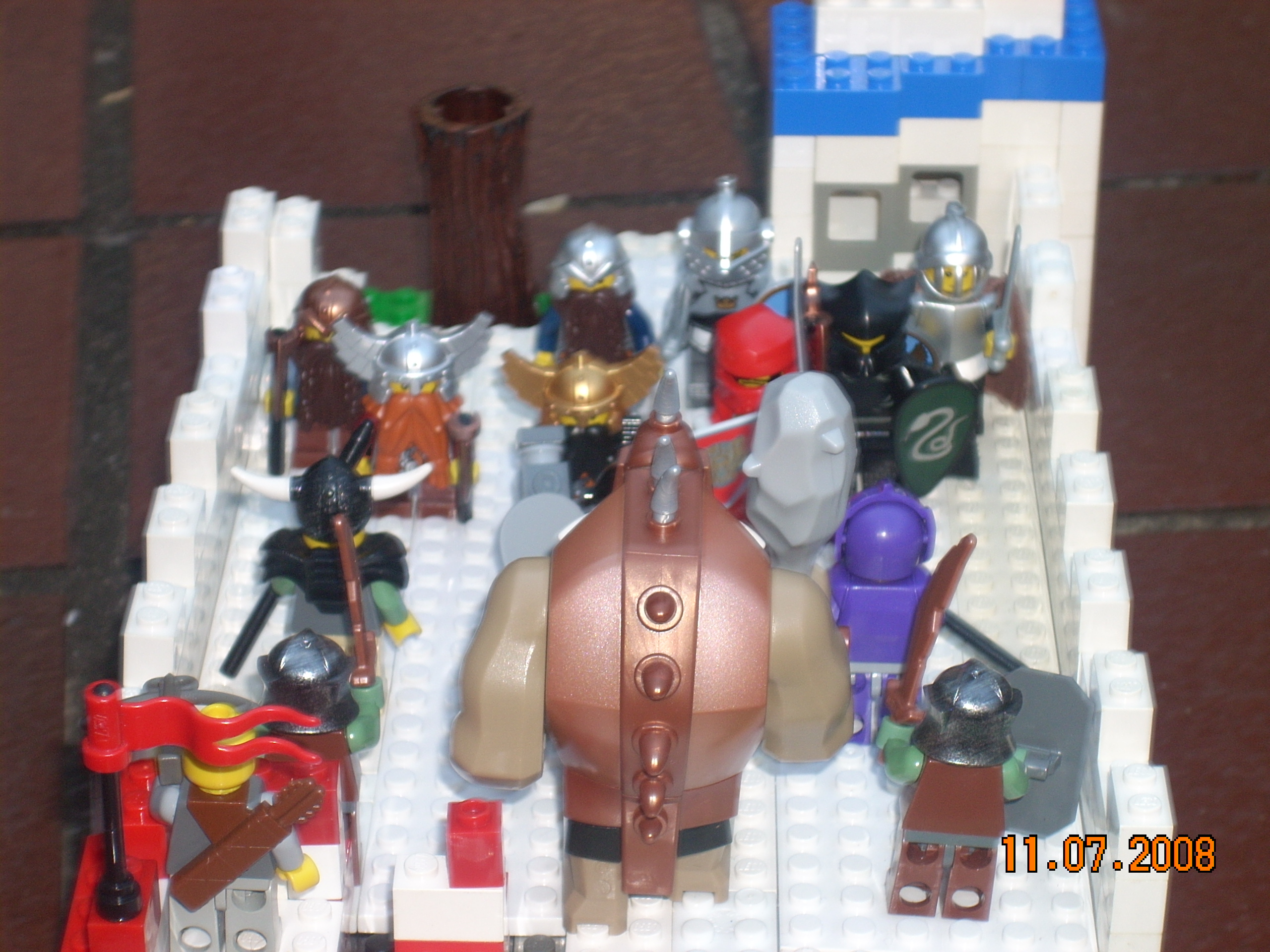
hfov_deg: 17.4
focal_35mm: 113
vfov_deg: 13.1
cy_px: 476
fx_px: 4146
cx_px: 635
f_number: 5.2
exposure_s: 1/30
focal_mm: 18.6
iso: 64
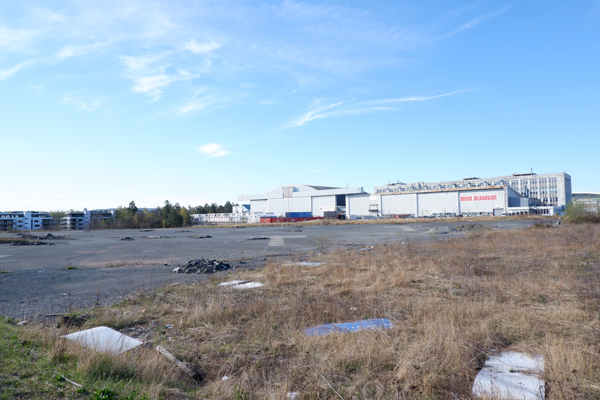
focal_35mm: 23
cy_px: 200
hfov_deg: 76.1
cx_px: 300
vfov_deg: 55.1
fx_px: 383
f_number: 8
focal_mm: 15
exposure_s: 1/240
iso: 200
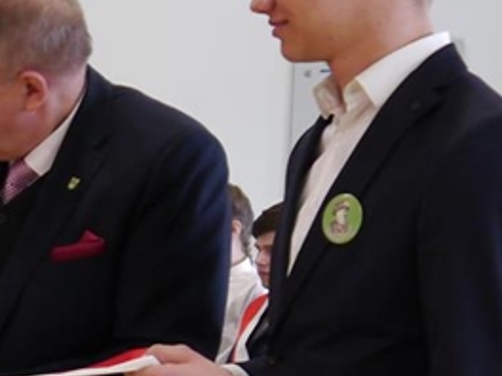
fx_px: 1914
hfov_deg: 13.5
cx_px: -376
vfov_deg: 11.1
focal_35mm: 132
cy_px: 381
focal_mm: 17
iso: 400
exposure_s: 1/60
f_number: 3.9
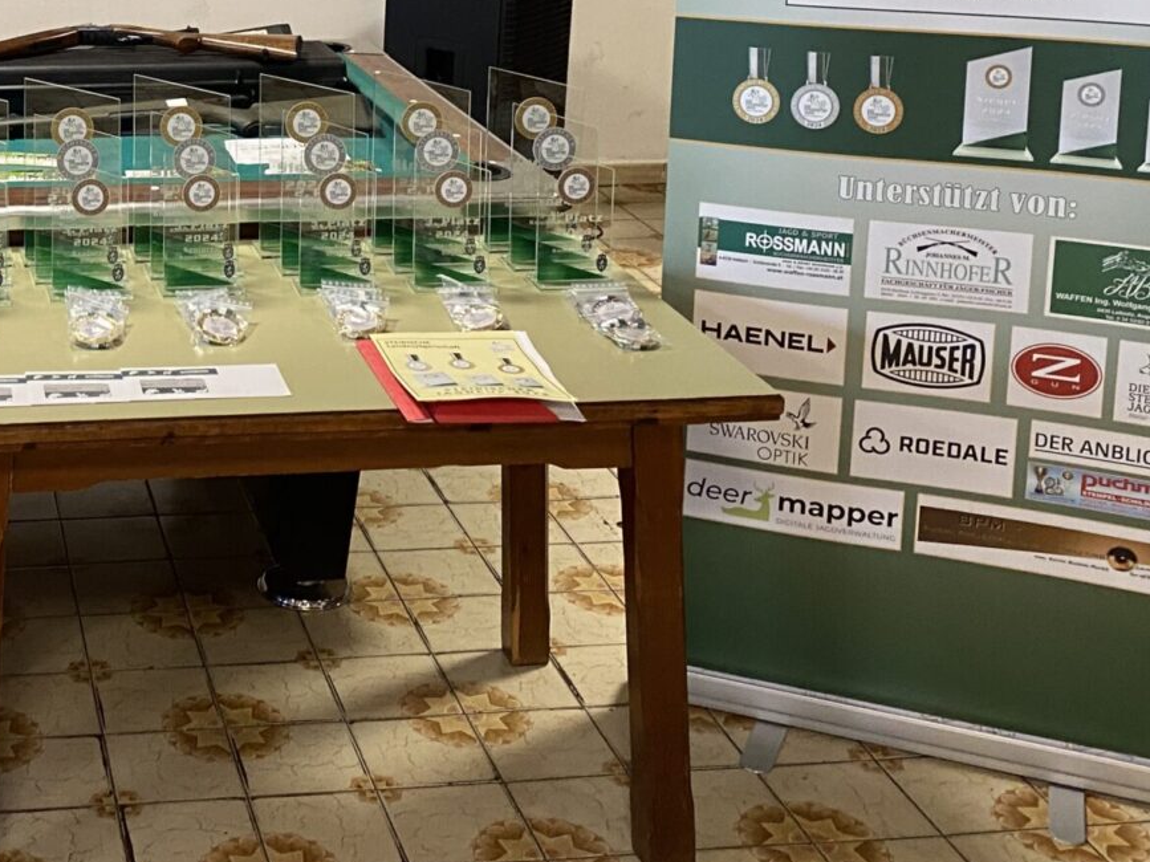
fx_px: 1893
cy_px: 23
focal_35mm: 57
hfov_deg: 32.2
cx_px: 118
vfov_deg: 24.6
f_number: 1.8
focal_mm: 4.25
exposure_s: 1/60
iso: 250
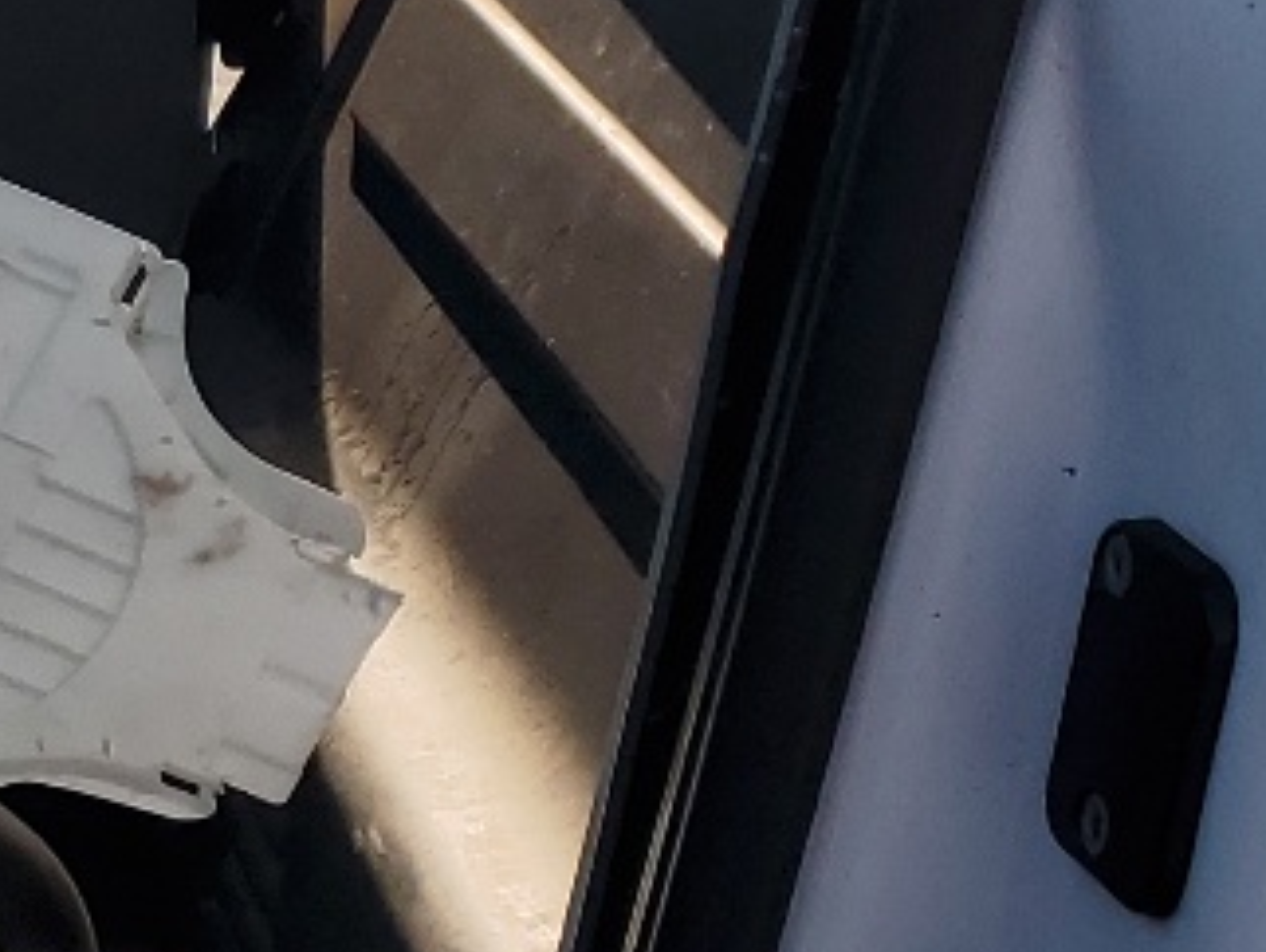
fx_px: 4721
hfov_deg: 13.3
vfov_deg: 11.2
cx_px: -1199
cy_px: -248
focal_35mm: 129
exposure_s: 1/3333
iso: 50
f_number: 1.5
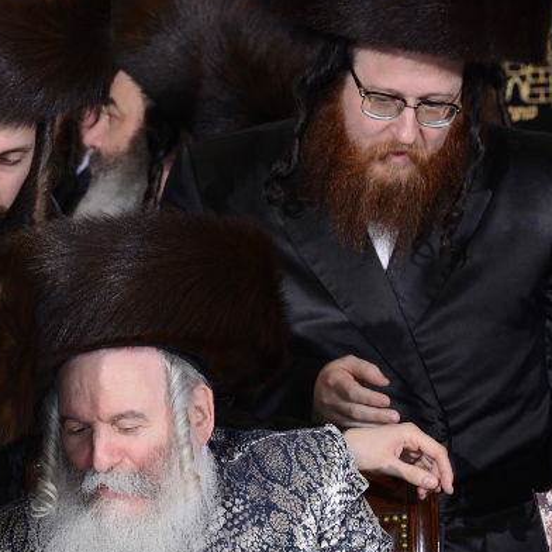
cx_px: 45
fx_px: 7415
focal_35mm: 411
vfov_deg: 4.3
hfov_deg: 4.3
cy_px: 377
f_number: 8
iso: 640
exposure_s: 1/160
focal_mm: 185
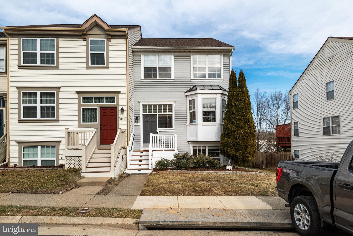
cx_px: 176
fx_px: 196
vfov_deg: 62.0
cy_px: 118
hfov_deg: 84.0
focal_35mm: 20
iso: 400
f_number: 8
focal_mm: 20
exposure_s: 1/800
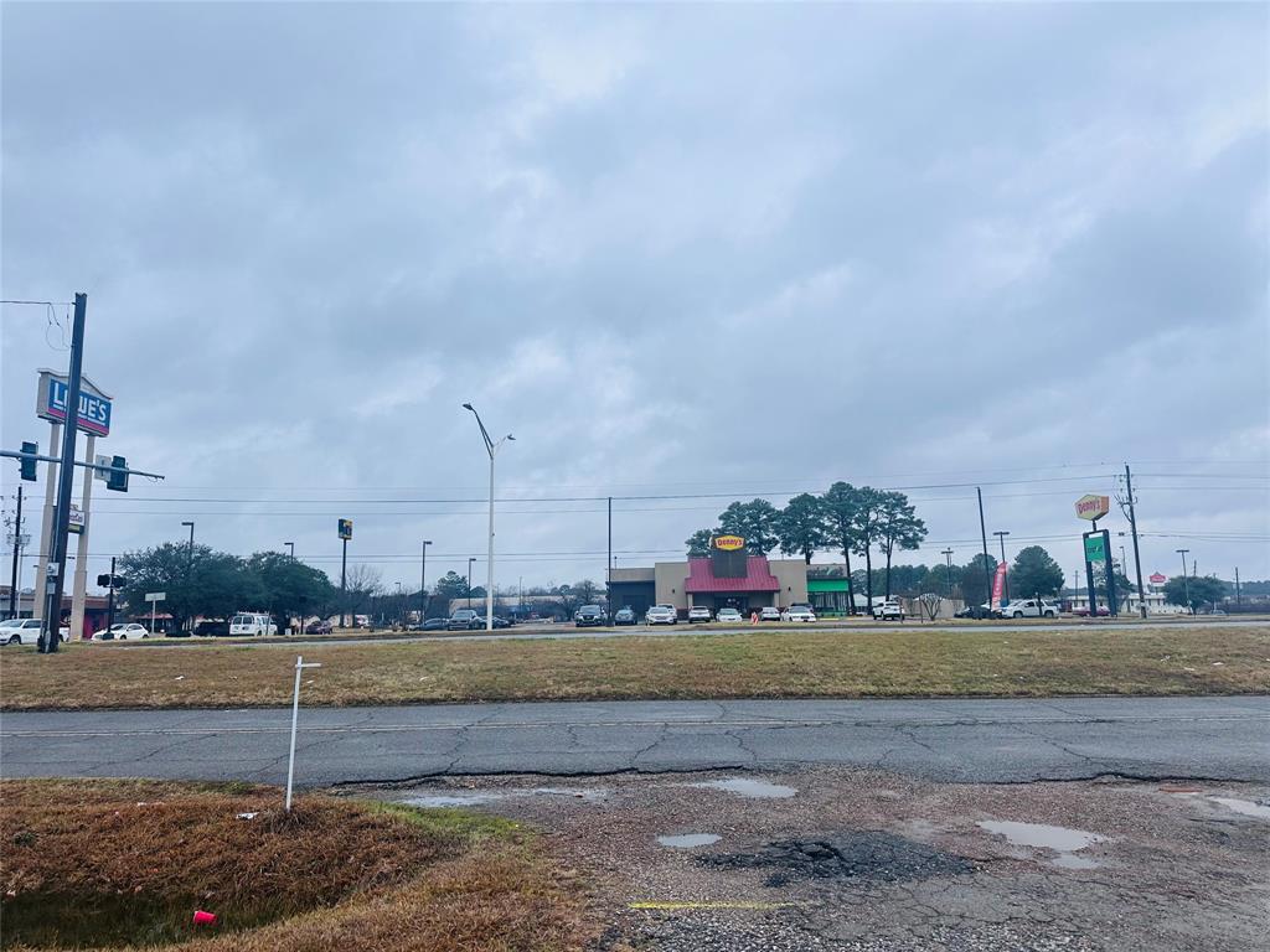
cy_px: 476
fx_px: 881
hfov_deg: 71.6
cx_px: 635
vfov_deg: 56.8
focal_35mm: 24
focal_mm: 6.86
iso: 80
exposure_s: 1/1212
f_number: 1.78
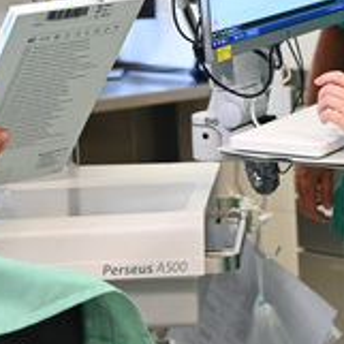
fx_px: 1743
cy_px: 2
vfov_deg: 11.2
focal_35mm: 155
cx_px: 235
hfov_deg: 11.3
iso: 1000
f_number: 4.5
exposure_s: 1/40
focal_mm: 49
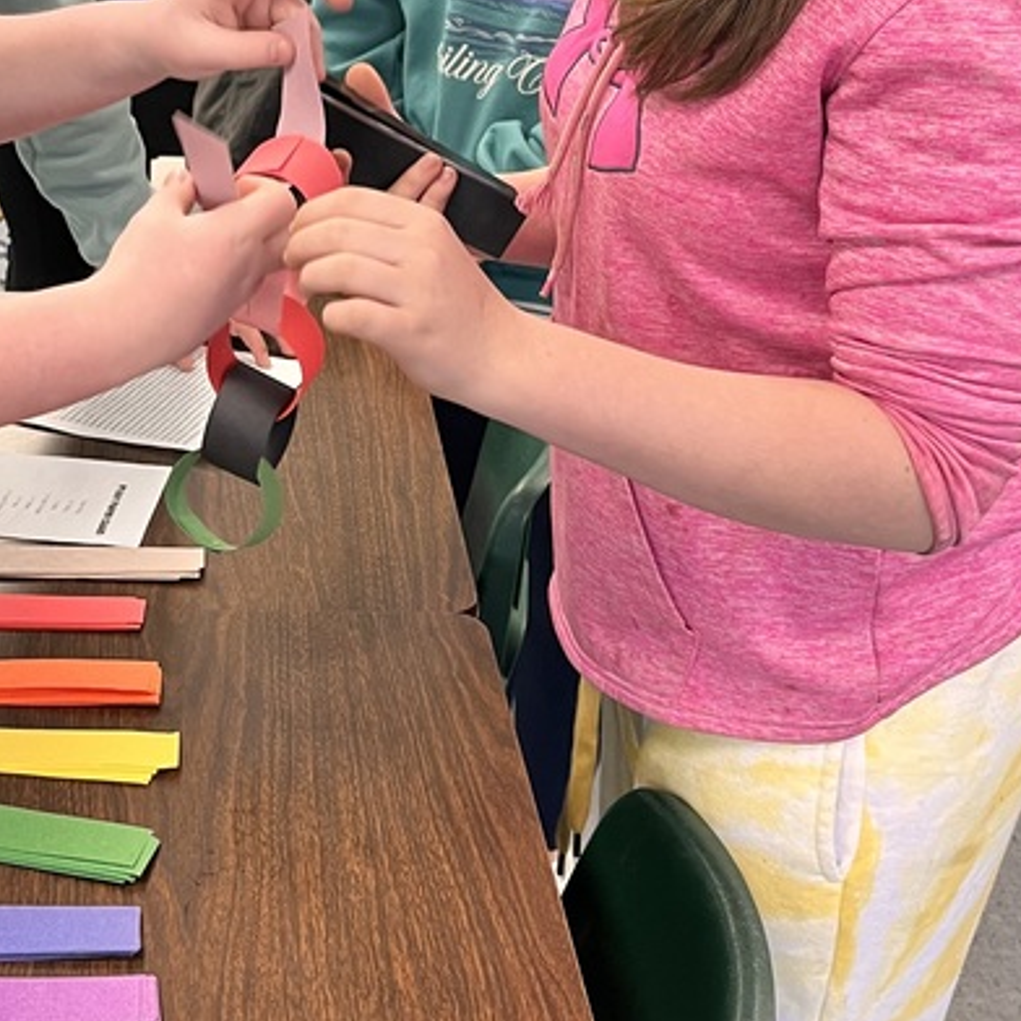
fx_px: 2002
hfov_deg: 28.1
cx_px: 224
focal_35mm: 60
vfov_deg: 28.4
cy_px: 318
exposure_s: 1/60
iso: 125
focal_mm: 5.1
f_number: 1.6
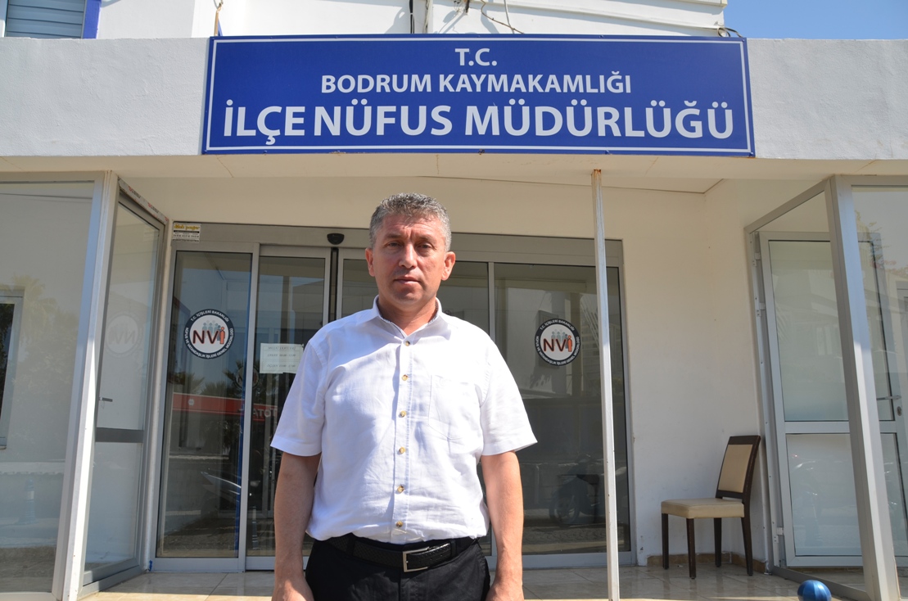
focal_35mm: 27
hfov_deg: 67.5
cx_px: 454
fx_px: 679
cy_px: 300
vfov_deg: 47.7
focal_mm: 18
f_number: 8
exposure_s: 1/250
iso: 100
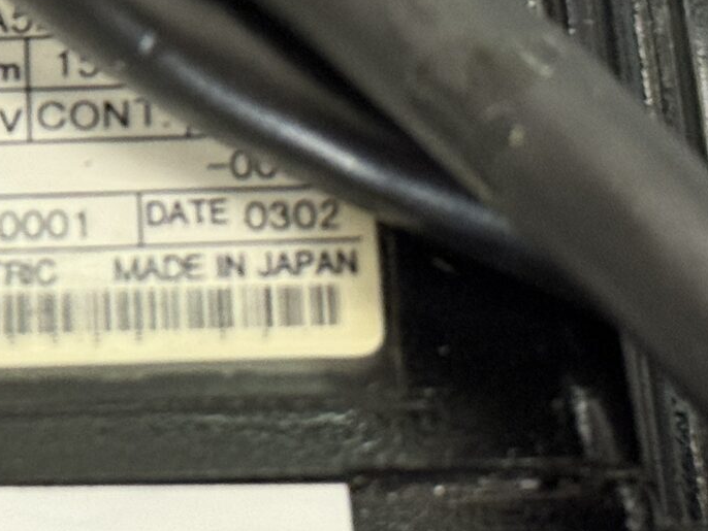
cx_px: 37
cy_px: 137
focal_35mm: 179
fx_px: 3662
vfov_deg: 8.3
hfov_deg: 11.0
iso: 320
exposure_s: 1/33
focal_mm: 6.76
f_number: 1.78
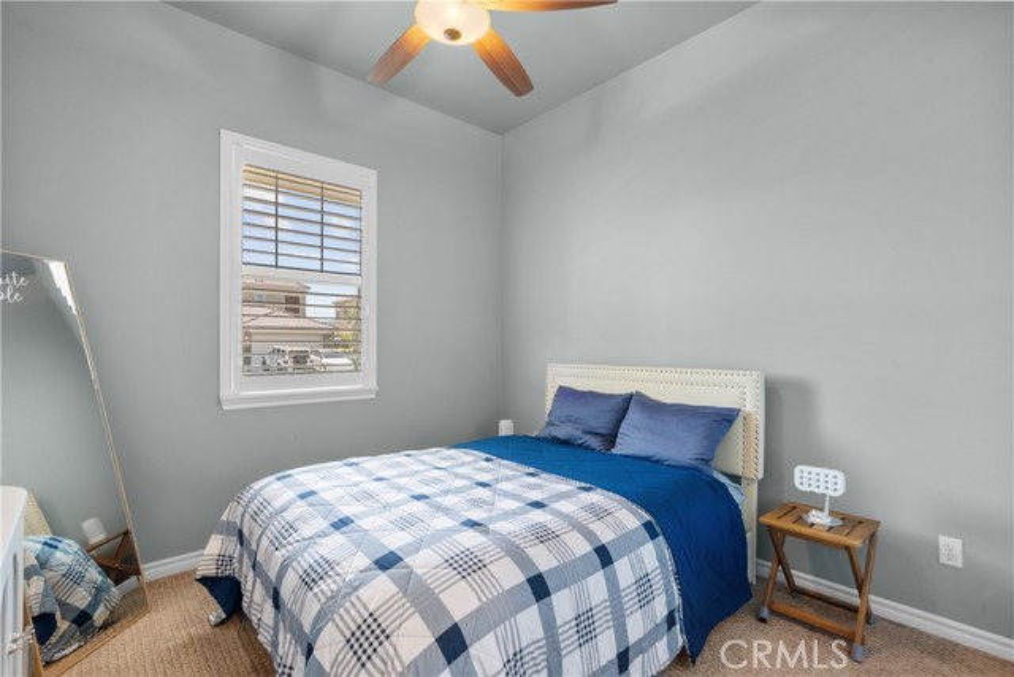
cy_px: 338
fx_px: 451
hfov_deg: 96.7
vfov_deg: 73.8
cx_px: 507
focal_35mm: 16
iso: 2000
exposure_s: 1/6
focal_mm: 16
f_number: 8
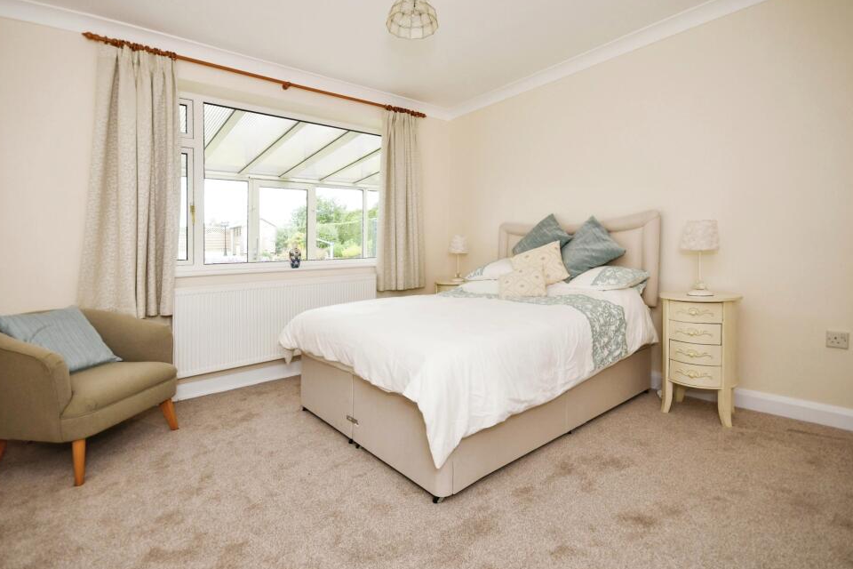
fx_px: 379
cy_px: 281
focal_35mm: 16
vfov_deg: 73.7
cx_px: 434
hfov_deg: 96.7
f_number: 8
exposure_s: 1/125
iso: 400
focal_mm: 10
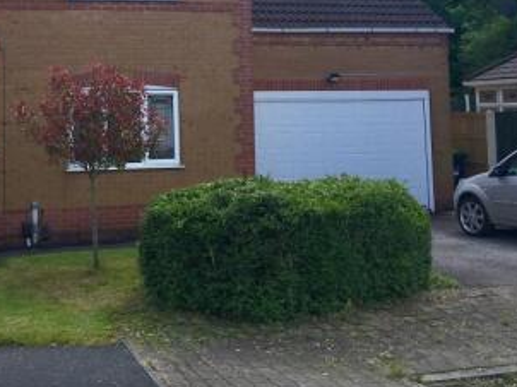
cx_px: 122
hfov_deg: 33.6
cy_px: 56
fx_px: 836
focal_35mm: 56
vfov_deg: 25.4
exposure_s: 1/1789
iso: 25
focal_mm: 4.15
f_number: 2.2
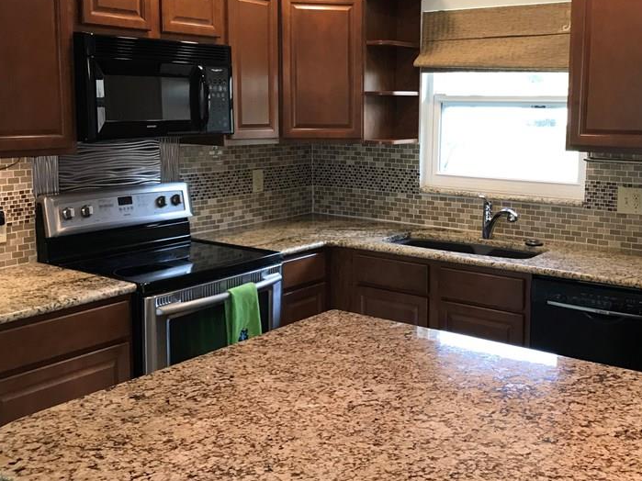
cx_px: 375
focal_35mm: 41
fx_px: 760
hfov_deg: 45.6
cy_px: 207
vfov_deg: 35.1
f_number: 1.8
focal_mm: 3.99
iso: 32
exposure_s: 1/30
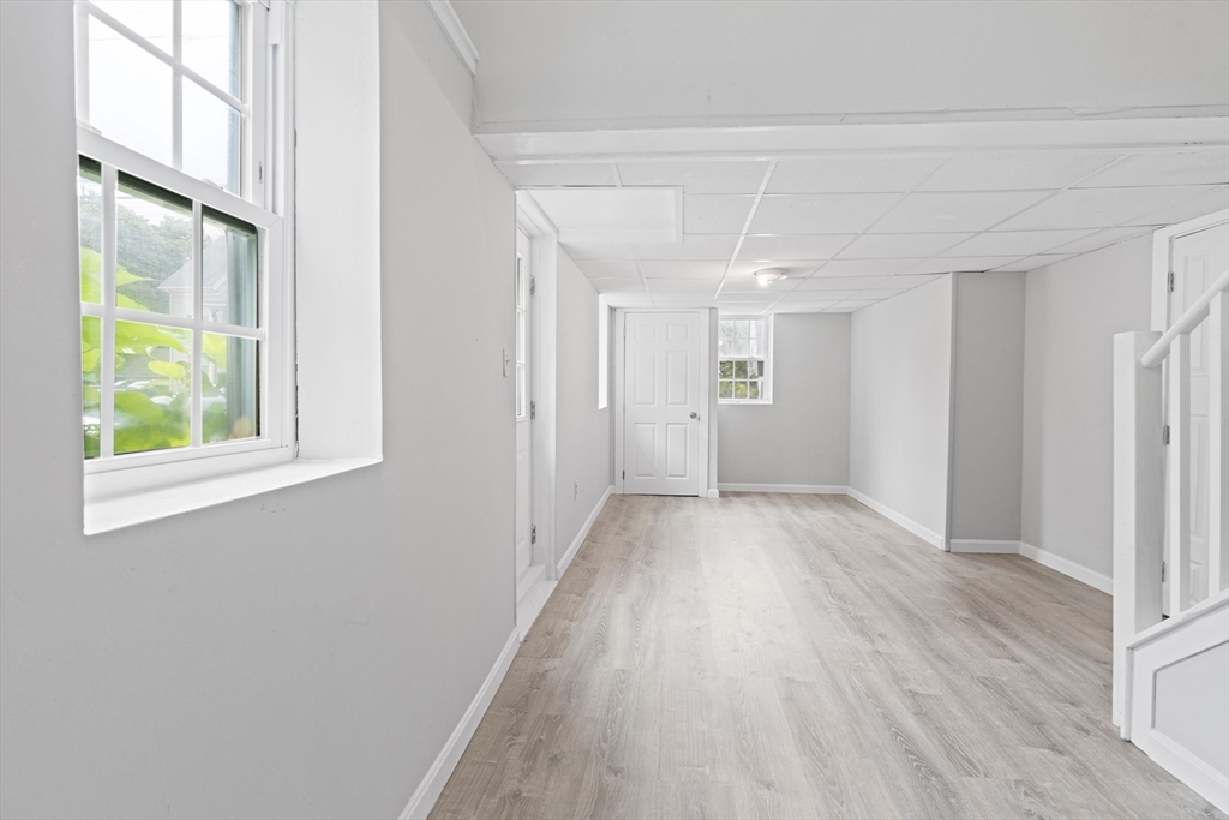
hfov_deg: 96.7
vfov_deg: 73.8
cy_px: 410
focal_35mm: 16
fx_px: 546
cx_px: 614
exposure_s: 1/4
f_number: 8
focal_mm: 16
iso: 320
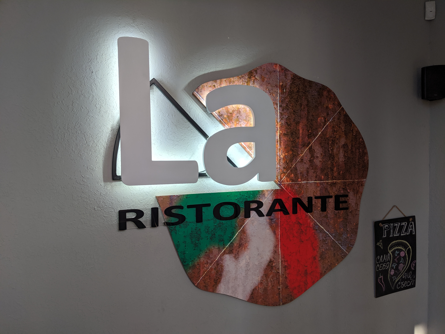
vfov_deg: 51.4
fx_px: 347
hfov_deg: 65.3
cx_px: 222
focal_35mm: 27
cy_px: 167
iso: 69
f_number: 1.8
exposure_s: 1/125
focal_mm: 4.44
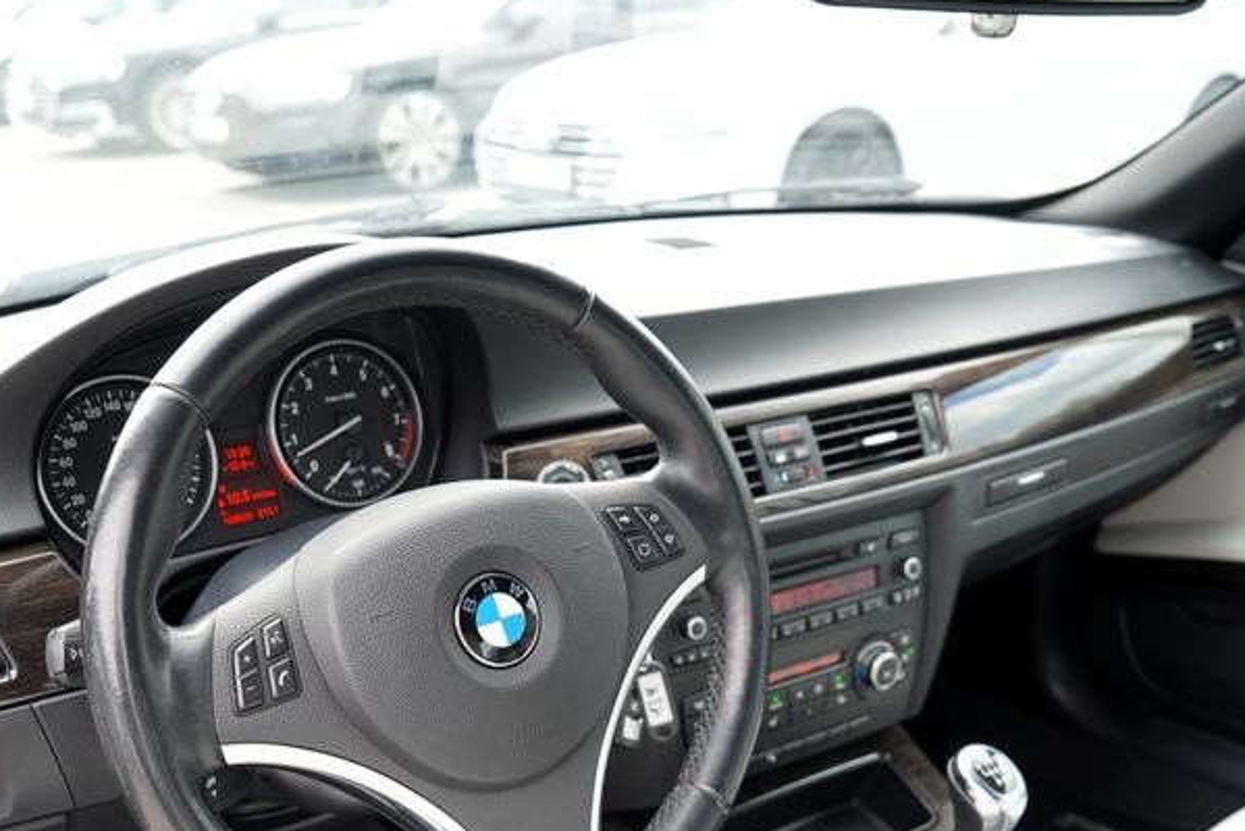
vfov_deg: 31.8
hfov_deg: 47.4
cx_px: 644
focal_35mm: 41
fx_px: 1419
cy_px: 668
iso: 100
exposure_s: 1/60
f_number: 4
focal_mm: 24
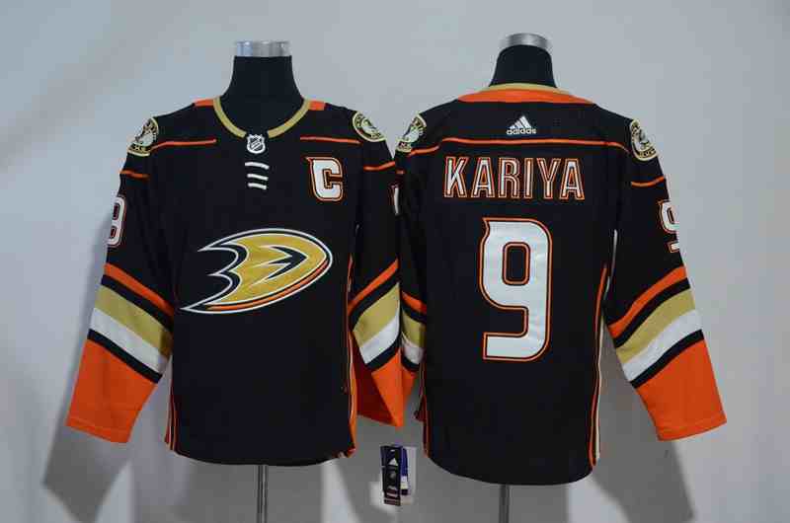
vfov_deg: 22.5
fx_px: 1314
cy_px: 262
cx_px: 395
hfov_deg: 33.5
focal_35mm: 60
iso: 4000
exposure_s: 1/60
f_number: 4.5
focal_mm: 40
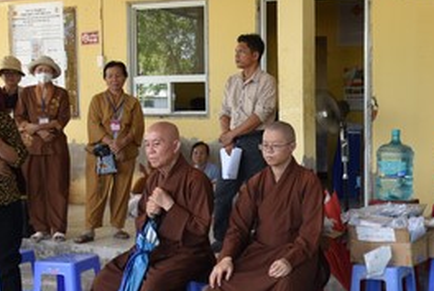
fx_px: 712
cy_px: 179
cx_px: 441
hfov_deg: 31.2
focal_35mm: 59
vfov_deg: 23.0
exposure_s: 1/100
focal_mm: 24
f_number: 5
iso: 400
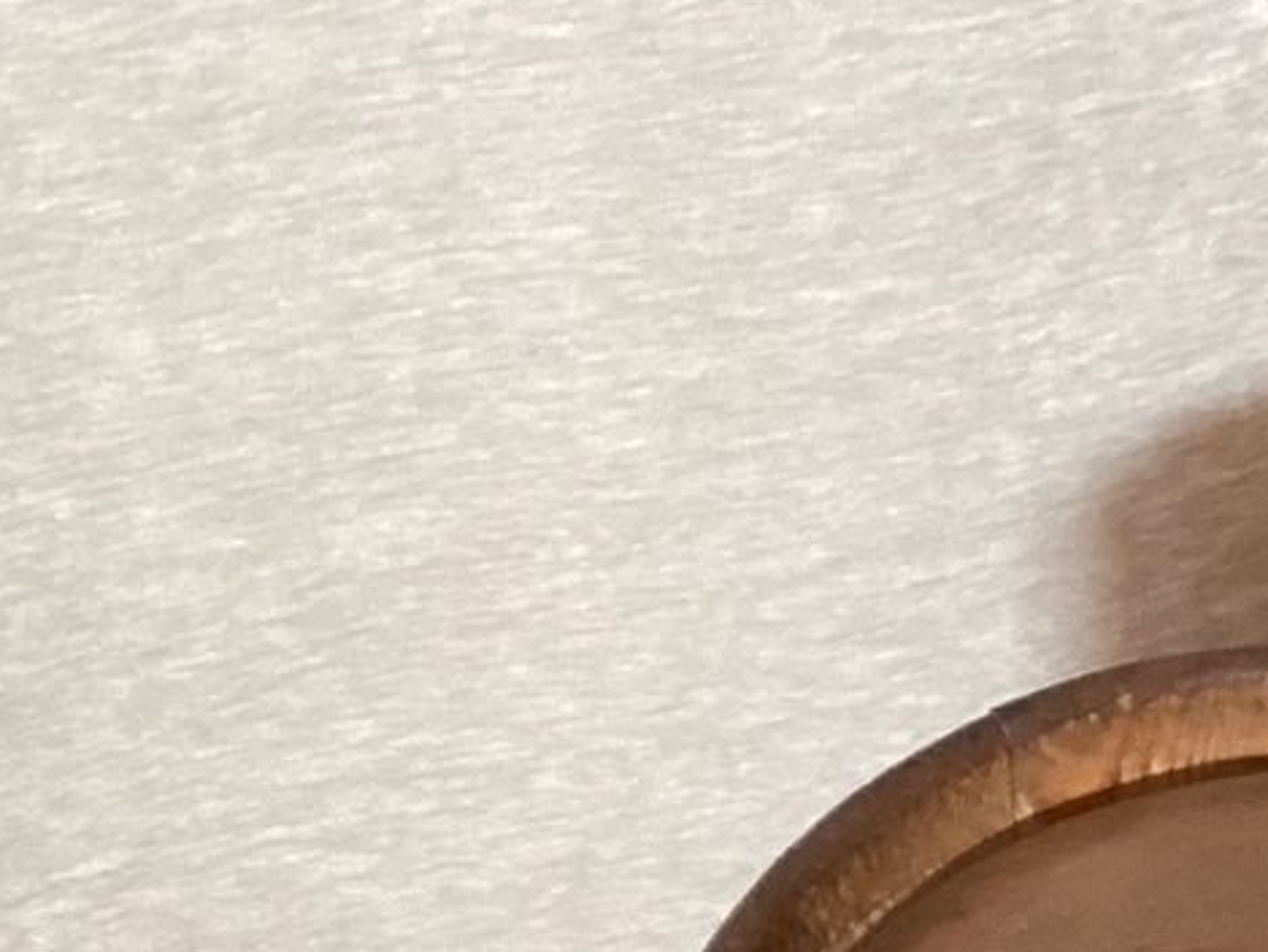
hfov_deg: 18.9
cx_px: 1364
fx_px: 3664
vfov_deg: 14.2
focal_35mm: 100
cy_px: 1256
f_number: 2.4
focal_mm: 3.3
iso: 320
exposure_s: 1/60
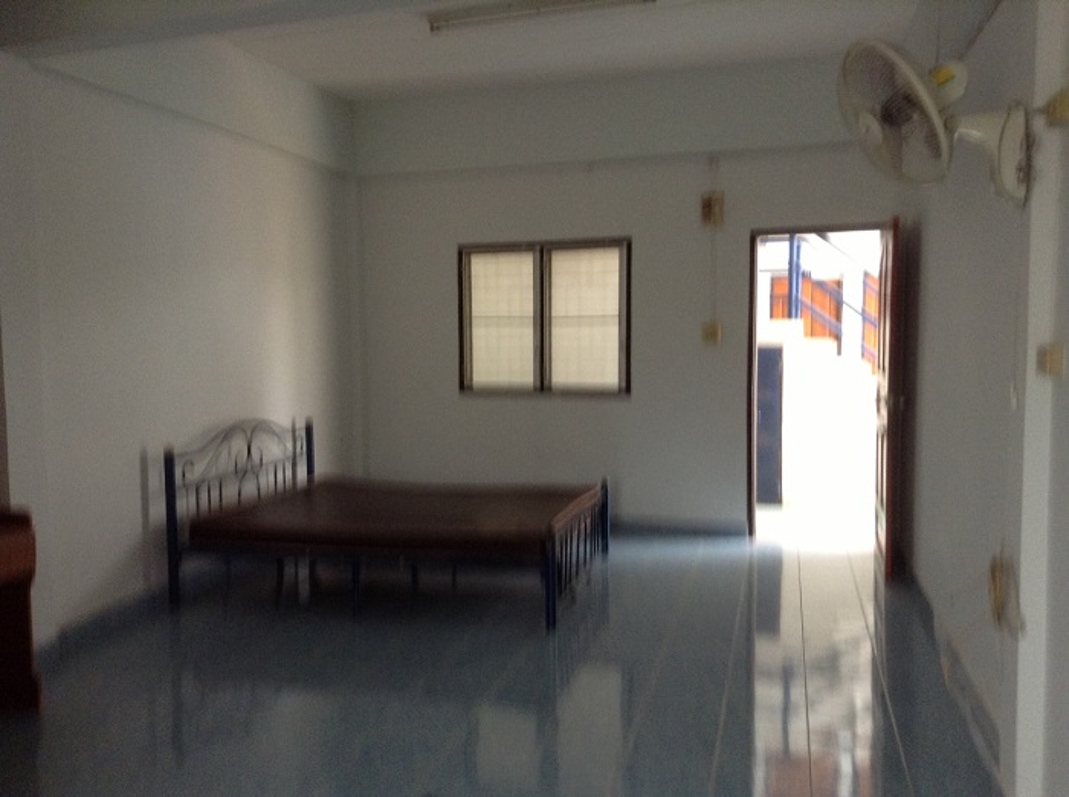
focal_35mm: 33
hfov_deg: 55.4
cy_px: 398
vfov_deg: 42.8
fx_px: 1017
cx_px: 534
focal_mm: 3.3
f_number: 2.4
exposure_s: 1/24
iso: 125
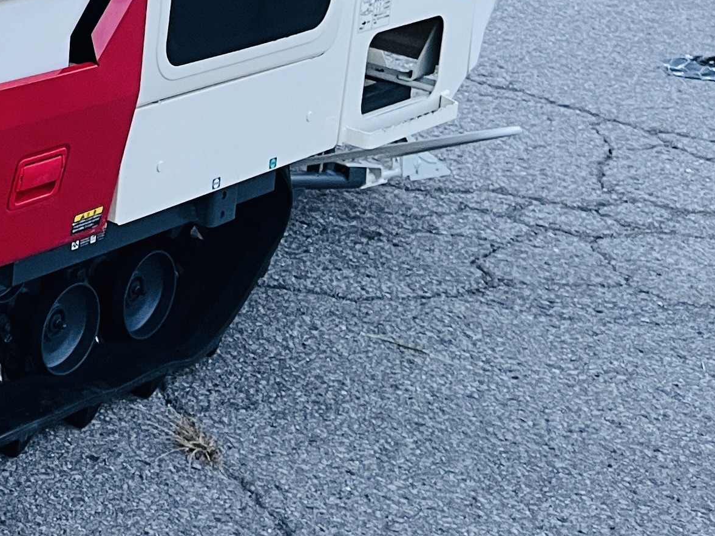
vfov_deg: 15.5
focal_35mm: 89
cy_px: -225
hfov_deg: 19.1
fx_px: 1838
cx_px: -383
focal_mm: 5.1
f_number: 1.6
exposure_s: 1/60
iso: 250
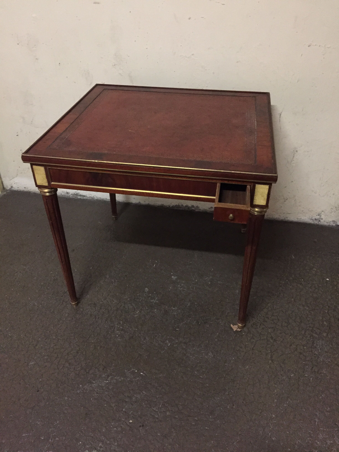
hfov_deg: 48.2
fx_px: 379
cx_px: 170
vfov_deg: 61.7
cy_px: 226
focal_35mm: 29
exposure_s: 1/17
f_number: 2.2
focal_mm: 4.15
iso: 320
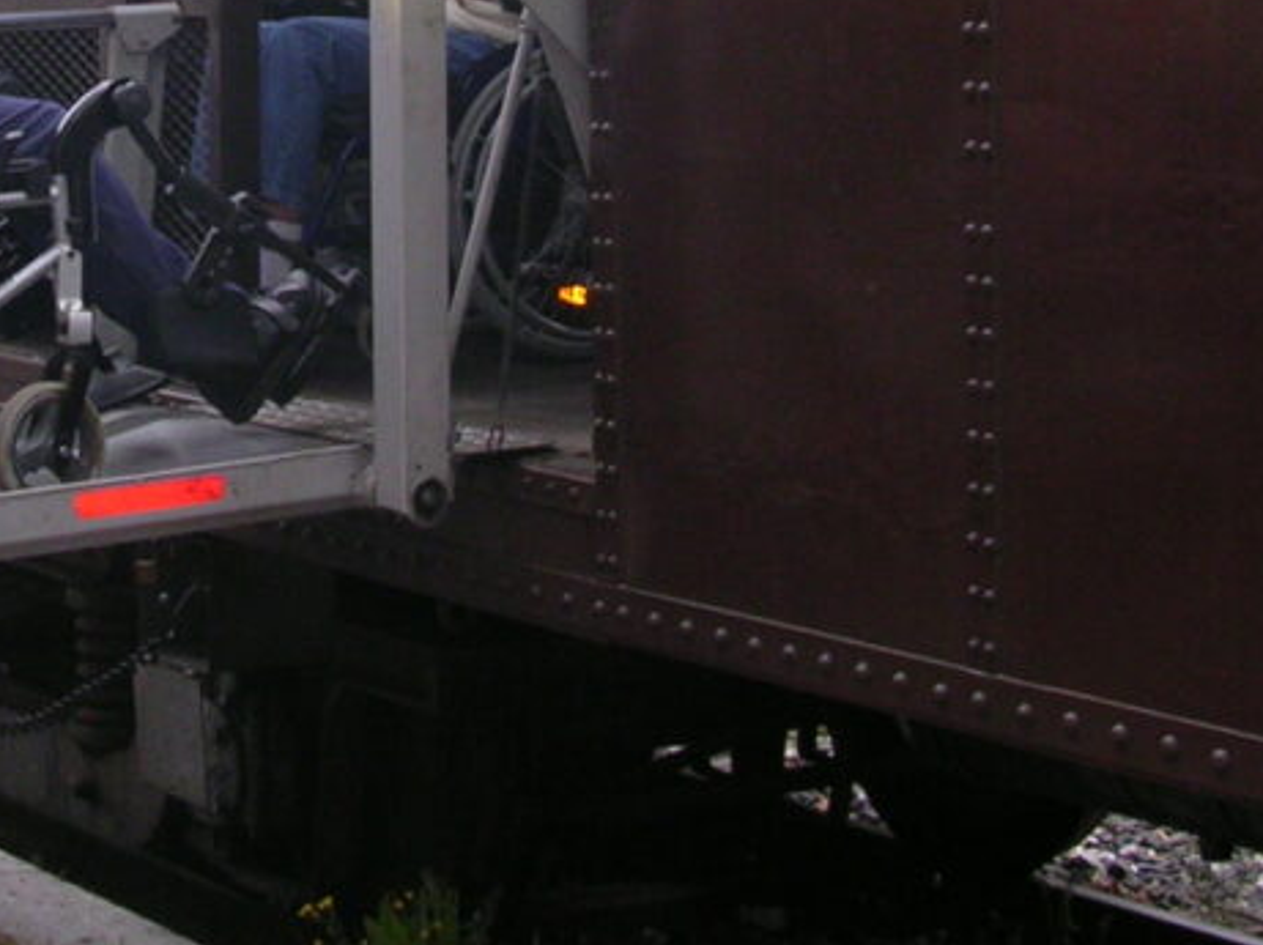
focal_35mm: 99
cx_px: 38
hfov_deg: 19.4
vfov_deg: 14.6
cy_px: -99
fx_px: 3609
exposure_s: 1/305
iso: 141
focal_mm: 5.8
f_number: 2.8
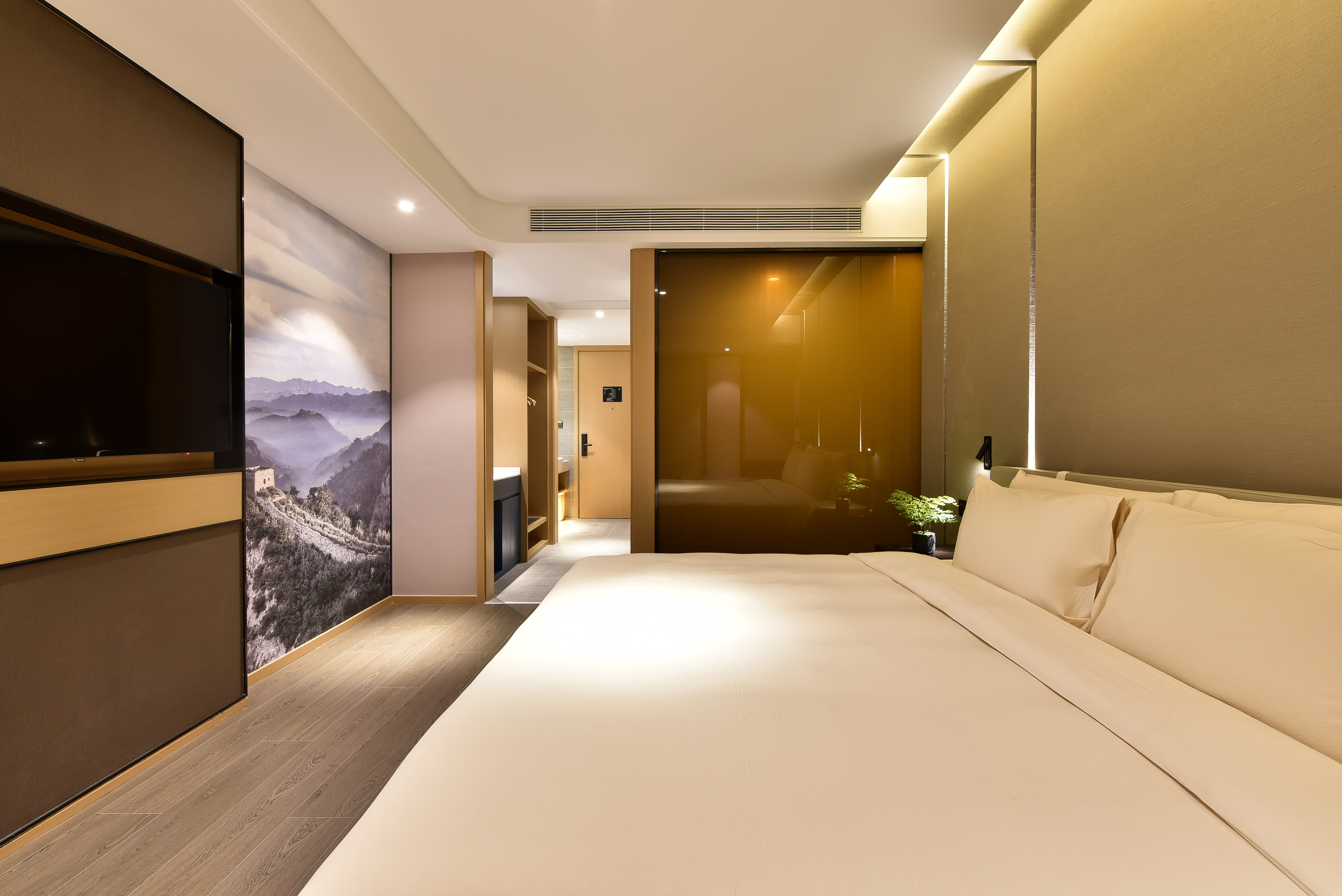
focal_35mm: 14
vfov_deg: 81.3
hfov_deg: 104.2
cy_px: 448
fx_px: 522
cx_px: 671
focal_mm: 14
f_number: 10
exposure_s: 1/1.6
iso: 320
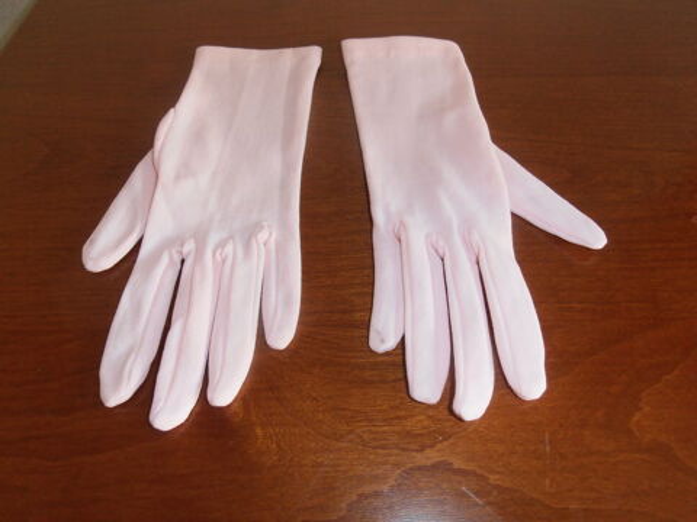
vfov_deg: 56.8
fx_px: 483
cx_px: 348
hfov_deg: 71.6
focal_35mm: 24
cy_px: 261
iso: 125
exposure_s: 1/30
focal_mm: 4.2
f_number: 3
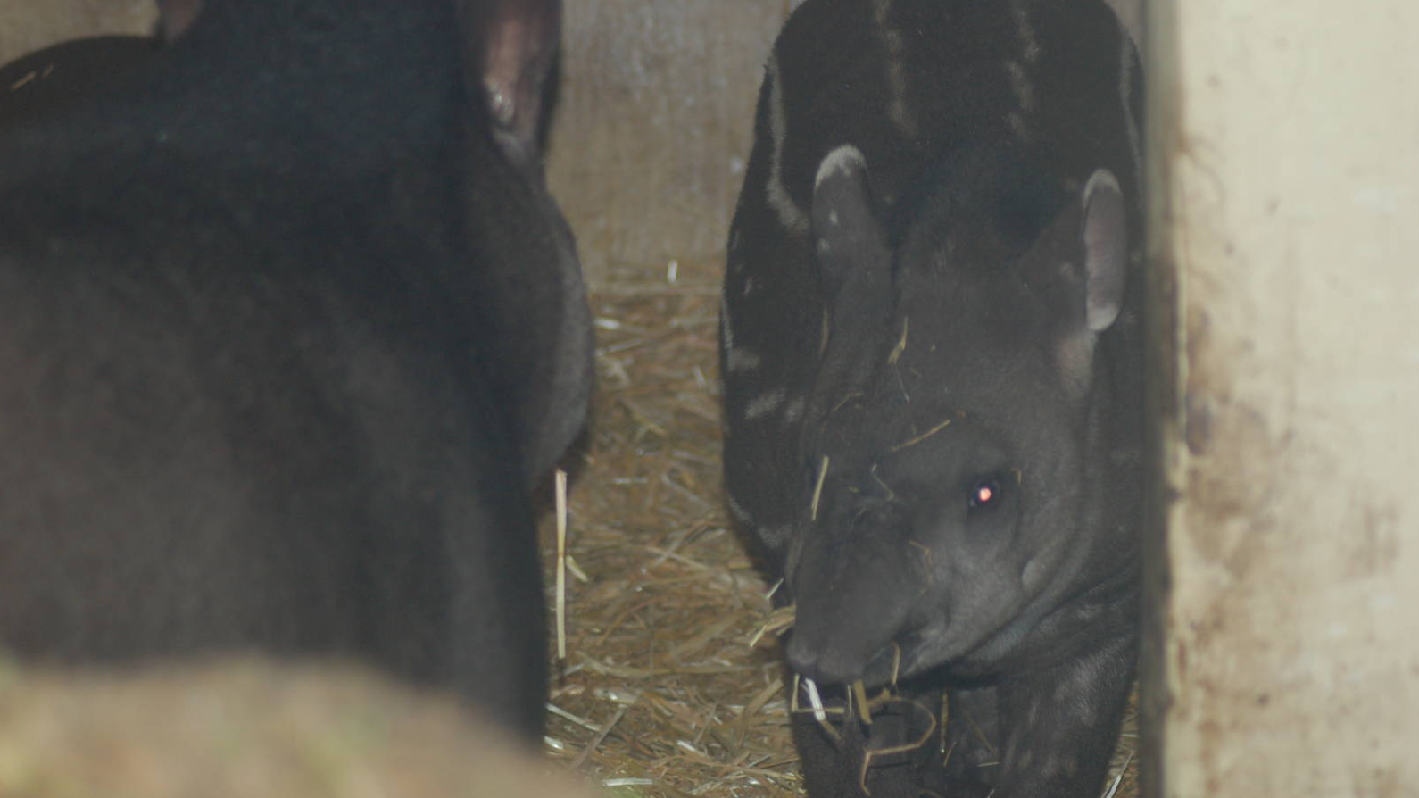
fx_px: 5944
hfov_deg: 13.6
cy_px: 351
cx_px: 711
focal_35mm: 158
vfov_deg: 7.7
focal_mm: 100
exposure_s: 1/60
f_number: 4.2
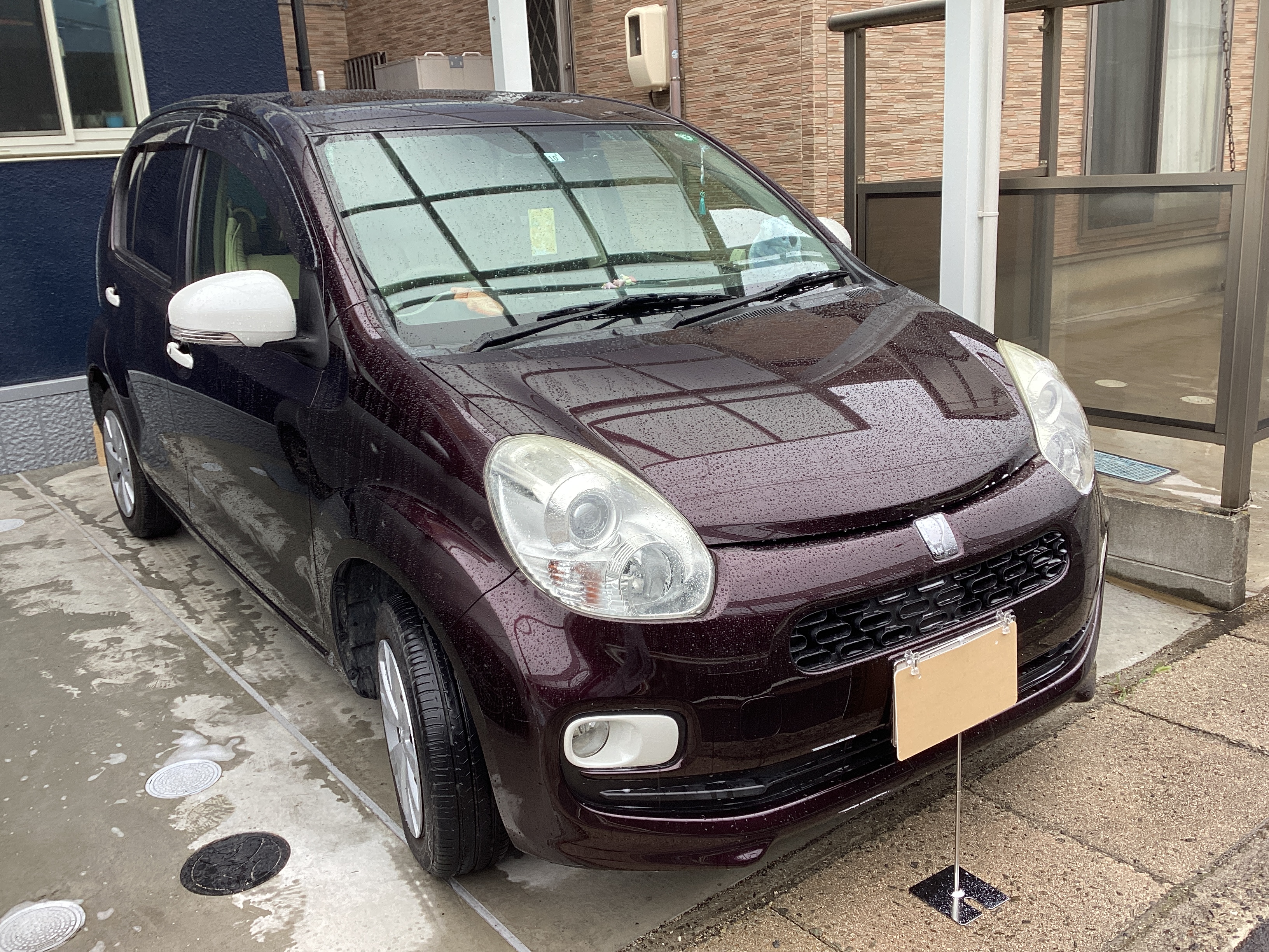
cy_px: 476
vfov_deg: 45.4
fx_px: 1136
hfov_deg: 58.4
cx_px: 634
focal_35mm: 31
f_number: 2.4
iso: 40
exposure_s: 1/120
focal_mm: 3.3
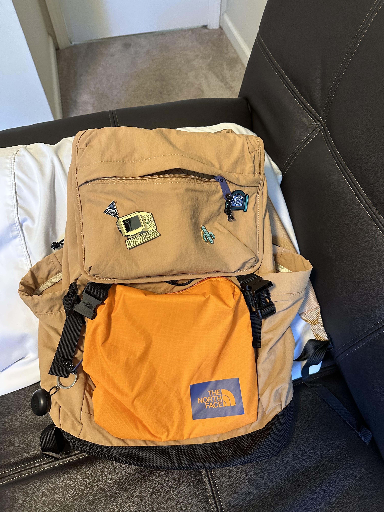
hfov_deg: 56.8
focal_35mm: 24
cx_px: 192
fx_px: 355
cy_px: 256
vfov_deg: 71.6
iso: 500
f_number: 1.78
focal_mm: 6.86
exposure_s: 1/60
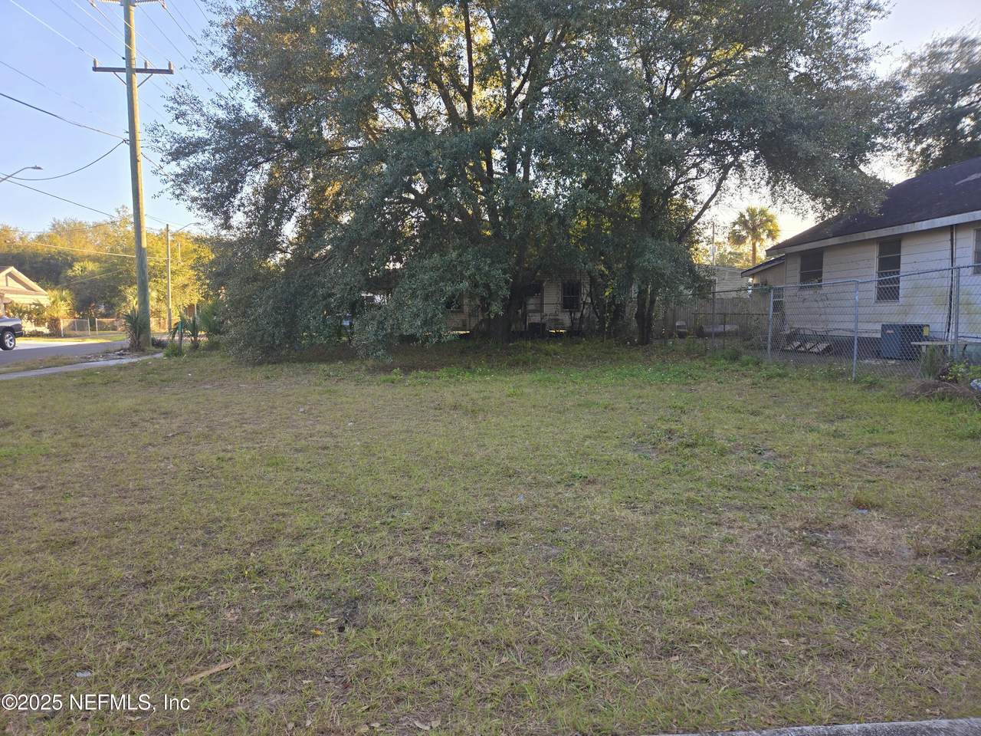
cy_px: 368
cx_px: 490
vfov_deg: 58.9
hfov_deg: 73.9
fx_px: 652
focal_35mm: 23
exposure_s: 1/219
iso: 25
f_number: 1.8
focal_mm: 5.4
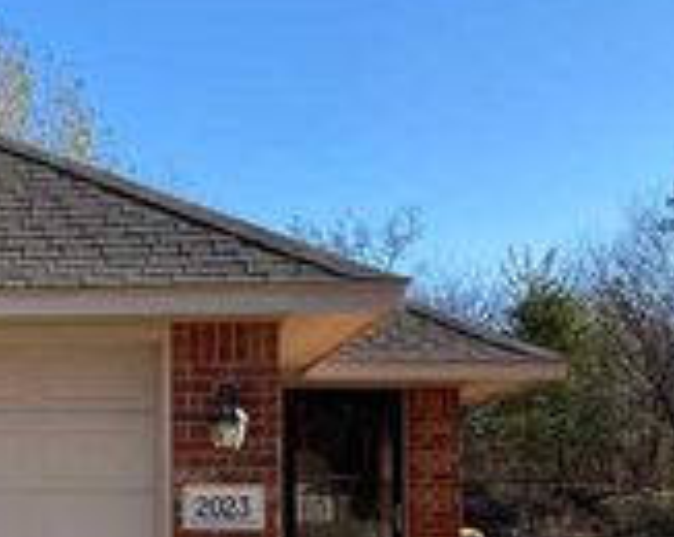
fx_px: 1674
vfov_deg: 18.0
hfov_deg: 21.7
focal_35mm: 84
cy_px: 452
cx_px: -50
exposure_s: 1/1297
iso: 20
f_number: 1.8
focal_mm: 3.99
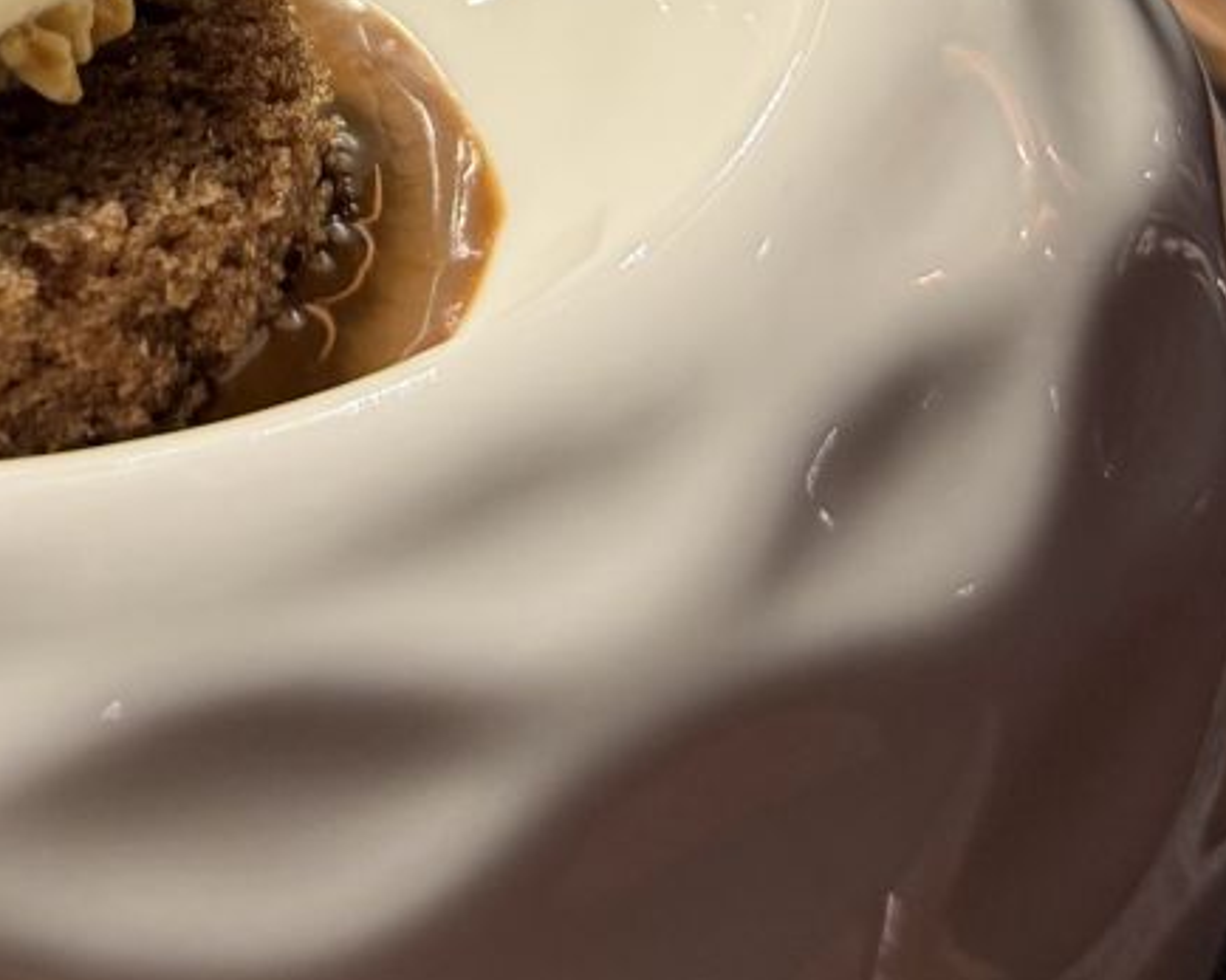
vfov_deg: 19.5
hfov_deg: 27.3
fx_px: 2431
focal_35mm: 67
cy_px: -548
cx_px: 113
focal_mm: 6.76
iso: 320
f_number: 1.78
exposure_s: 1/60
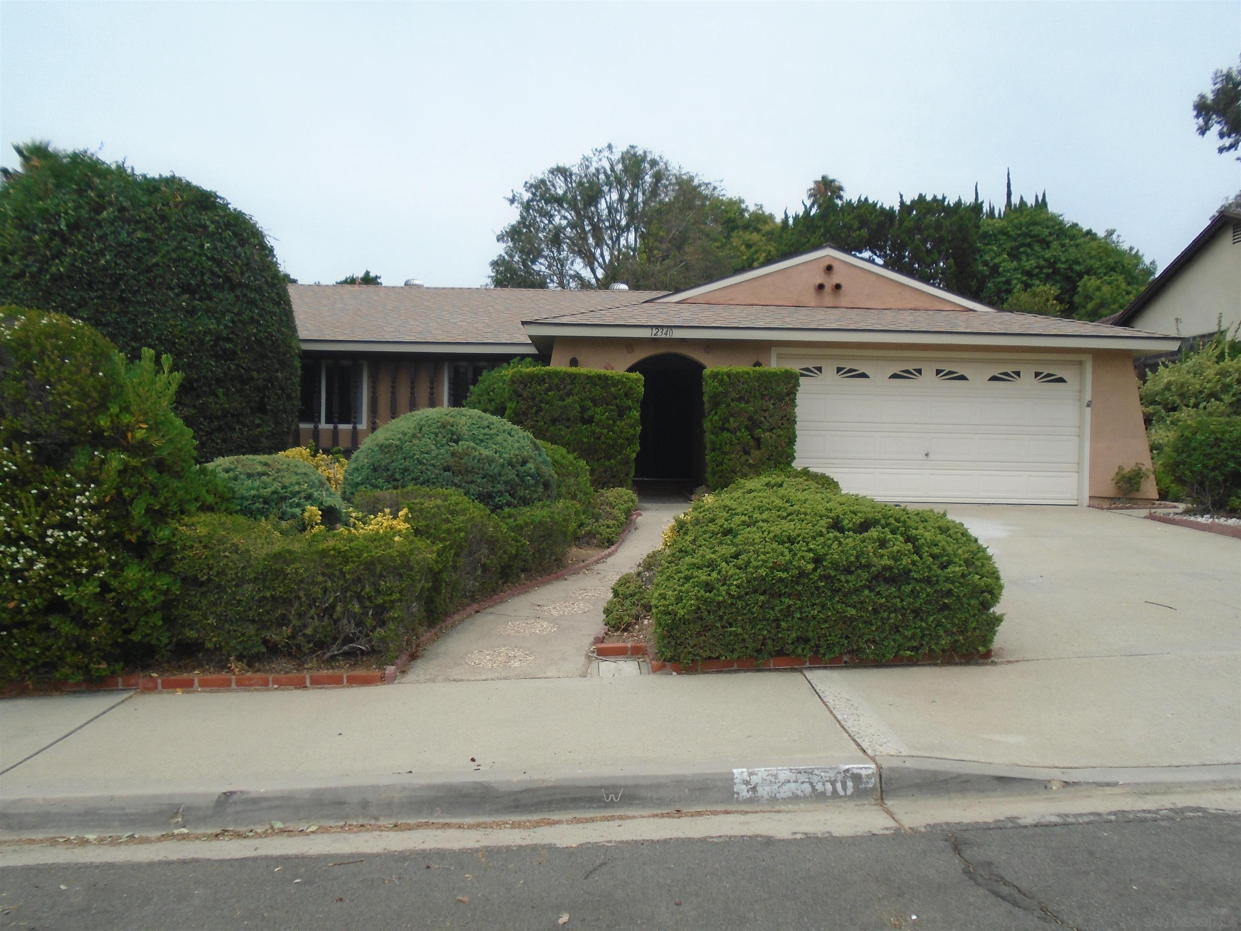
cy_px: 466
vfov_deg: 53.1
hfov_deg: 67.3
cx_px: 620
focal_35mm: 26
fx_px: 932
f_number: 8
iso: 100
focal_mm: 4.6
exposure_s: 1/250
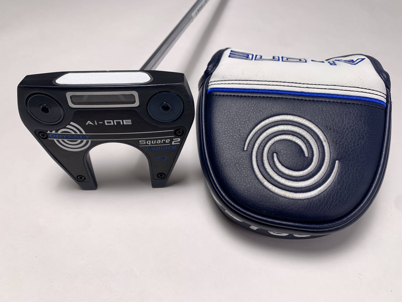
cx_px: 201
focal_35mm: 26
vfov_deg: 53.1
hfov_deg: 67.3
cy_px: 151
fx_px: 302
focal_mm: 4.25
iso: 25
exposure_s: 1/140
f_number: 1.8
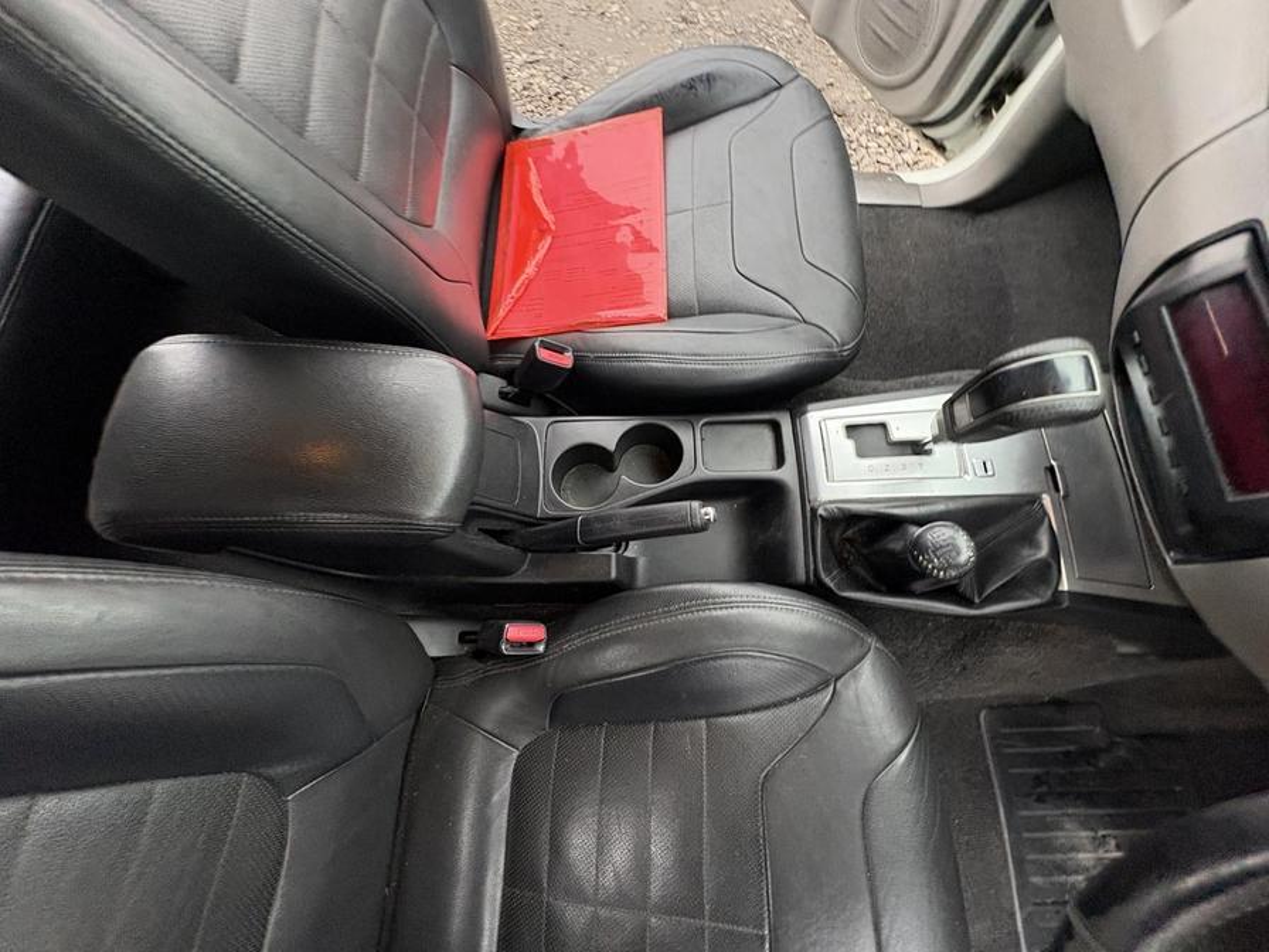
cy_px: 476
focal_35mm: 14
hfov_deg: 102.1
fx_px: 513
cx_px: 634
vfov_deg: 85.7
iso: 500
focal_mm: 2.22
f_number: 2.2
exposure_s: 1/60
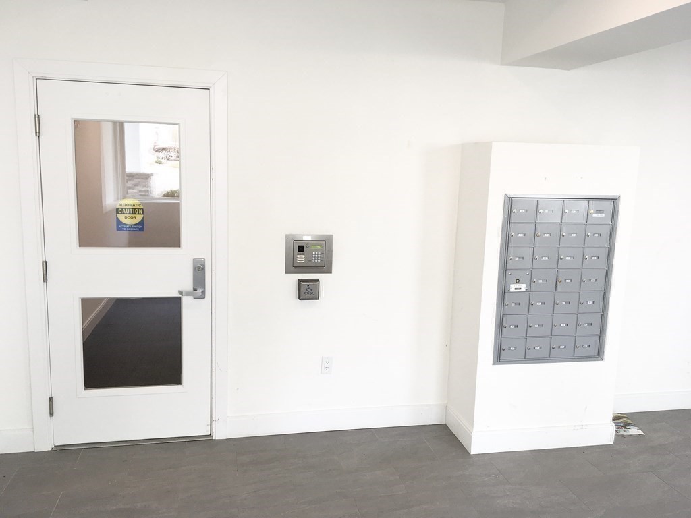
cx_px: 346
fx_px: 579
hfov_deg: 61.7
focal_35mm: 29
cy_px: 259
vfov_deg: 48.2
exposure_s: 1/60
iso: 25
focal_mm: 4.15
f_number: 2.2
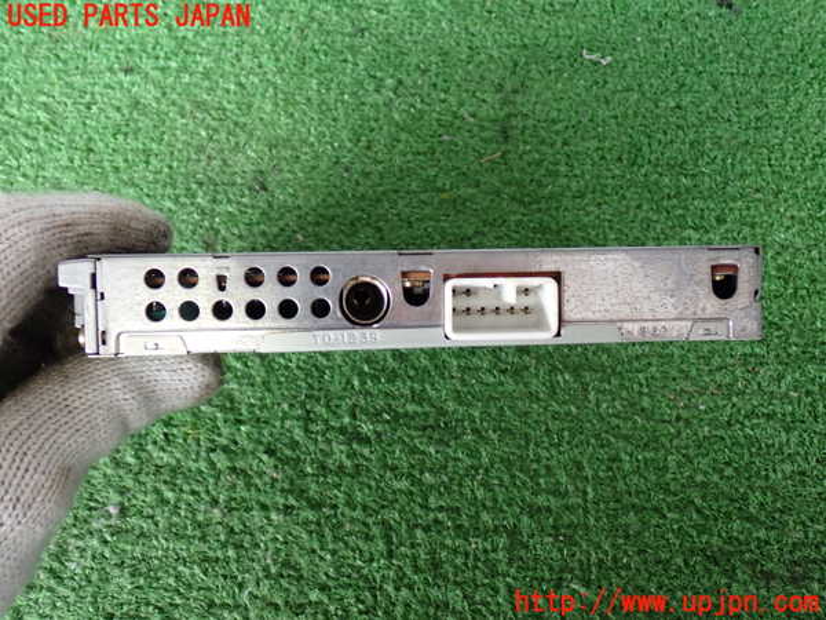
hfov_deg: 51.4
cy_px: 310
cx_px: 413
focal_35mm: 36
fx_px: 859
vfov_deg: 39.7
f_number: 2.5
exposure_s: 1/60
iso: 200
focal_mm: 6.37
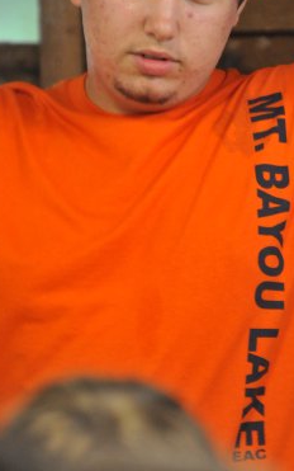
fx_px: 6331
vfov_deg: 4.3
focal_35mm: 494
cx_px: 134
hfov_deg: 2.7
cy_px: 121
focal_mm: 200
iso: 1600
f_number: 2.8
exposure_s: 1/50
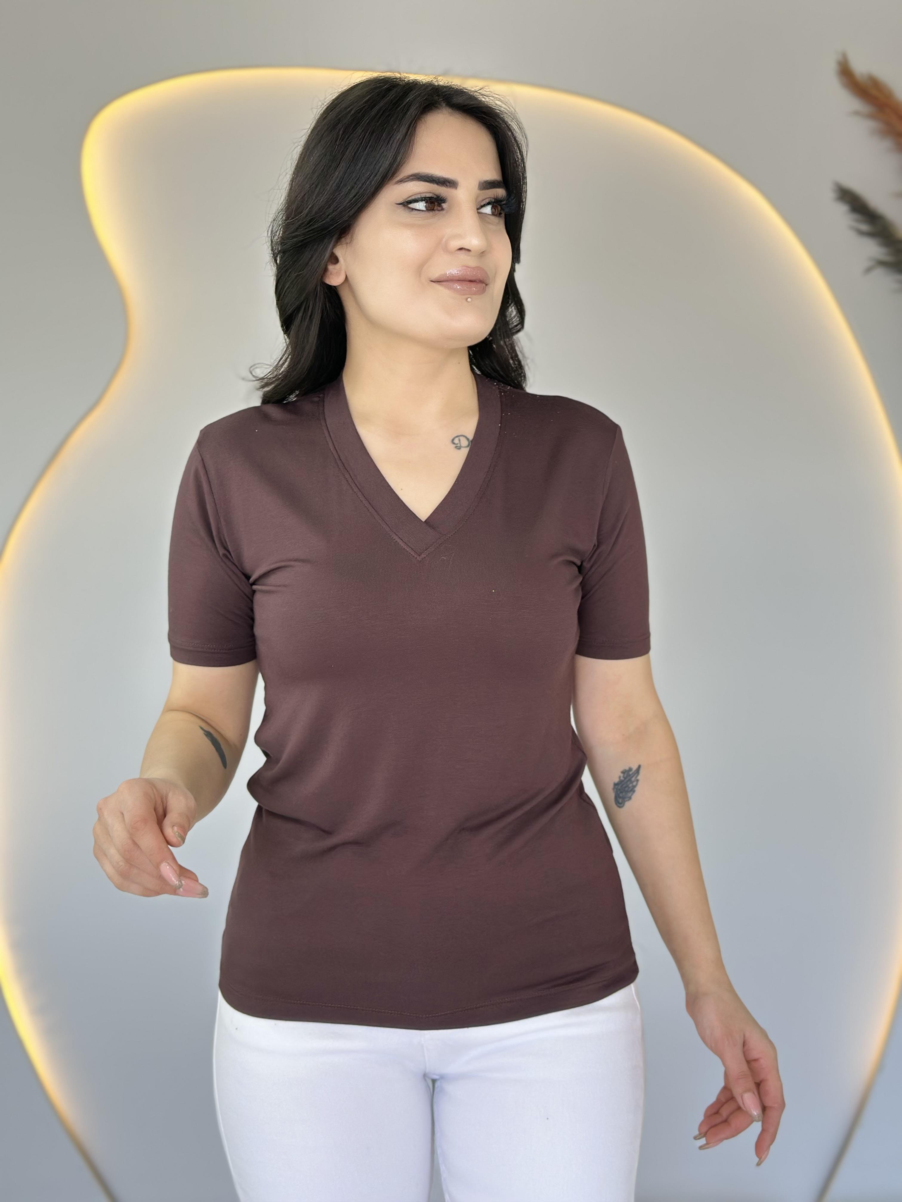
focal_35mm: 48
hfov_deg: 30.3
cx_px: 451
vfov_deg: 39.7
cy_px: 601
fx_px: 1668
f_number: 1.78
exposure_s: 1/100
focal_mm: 6.86
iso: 64
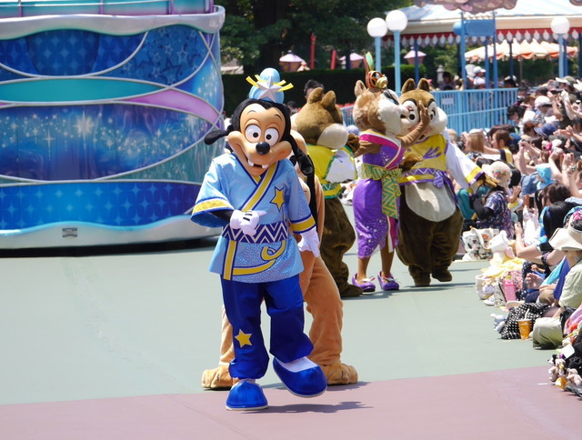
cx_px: 291
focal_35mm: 194
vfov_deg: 7.7
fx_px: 3272
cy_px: 220
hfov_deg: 10.2
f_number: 5.6
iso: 160
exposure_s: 1/400
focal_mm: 97
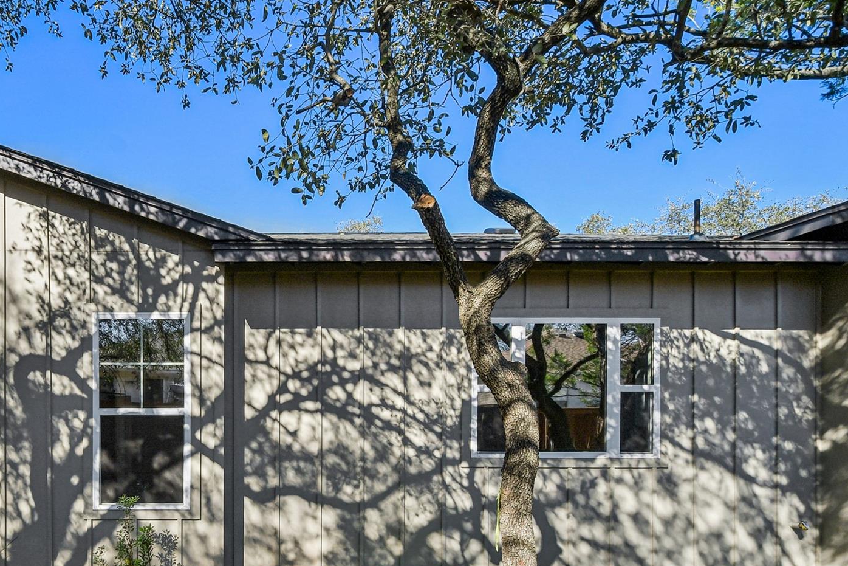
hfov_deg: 75.2
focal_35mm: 22
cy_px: 395
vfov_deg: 55.5
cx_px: 259
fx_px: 518
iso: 400
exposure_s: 1/500
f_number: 8
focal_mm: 10
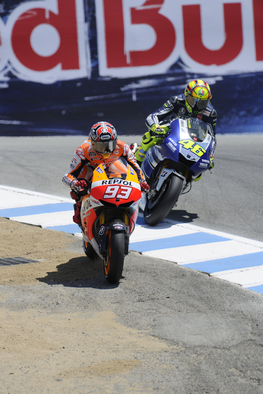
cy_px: 197
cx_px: 132
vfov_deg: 3.4
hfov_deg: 2.3
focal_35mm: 600
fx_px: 6574
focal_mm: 600
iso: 200
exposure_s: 1/800
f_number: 8
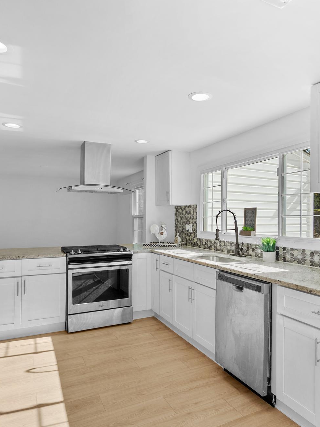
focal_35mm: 24
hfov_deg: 56.5
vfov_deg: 71.6
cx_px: 189
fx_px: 296
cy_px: 220
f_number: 8
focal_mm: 16
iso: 800
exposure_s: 1/100
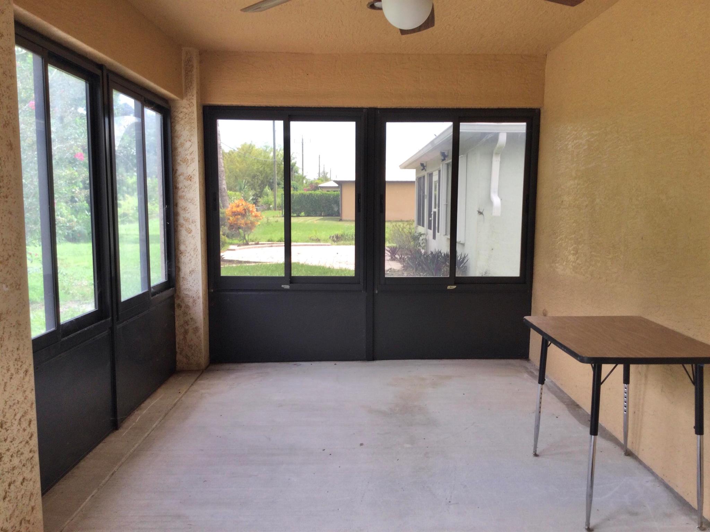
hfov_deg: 58.4
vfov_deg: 45.4
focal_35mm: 31
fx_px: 636
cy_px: 266
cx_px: 355
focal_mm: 3.3
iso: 25
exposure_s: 1/60
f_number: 2.4
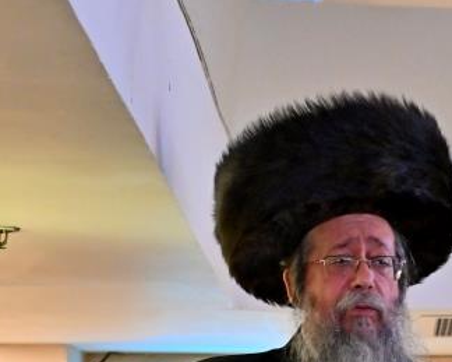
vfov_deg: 6.2
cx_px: 308
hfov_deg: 7.8
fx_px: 3330
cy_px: 512
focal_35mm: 249
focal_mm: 56
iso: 1600
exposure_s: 1/125
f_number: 4
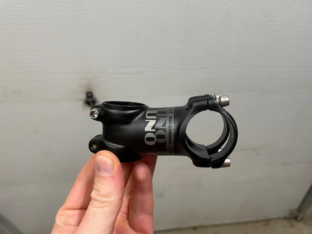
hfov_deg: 67.3
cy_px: 117
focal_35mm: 26
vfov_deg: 53.1
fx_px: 234
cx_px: 156
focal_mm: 4.2
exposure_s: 1/60
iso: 125
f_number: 1.6
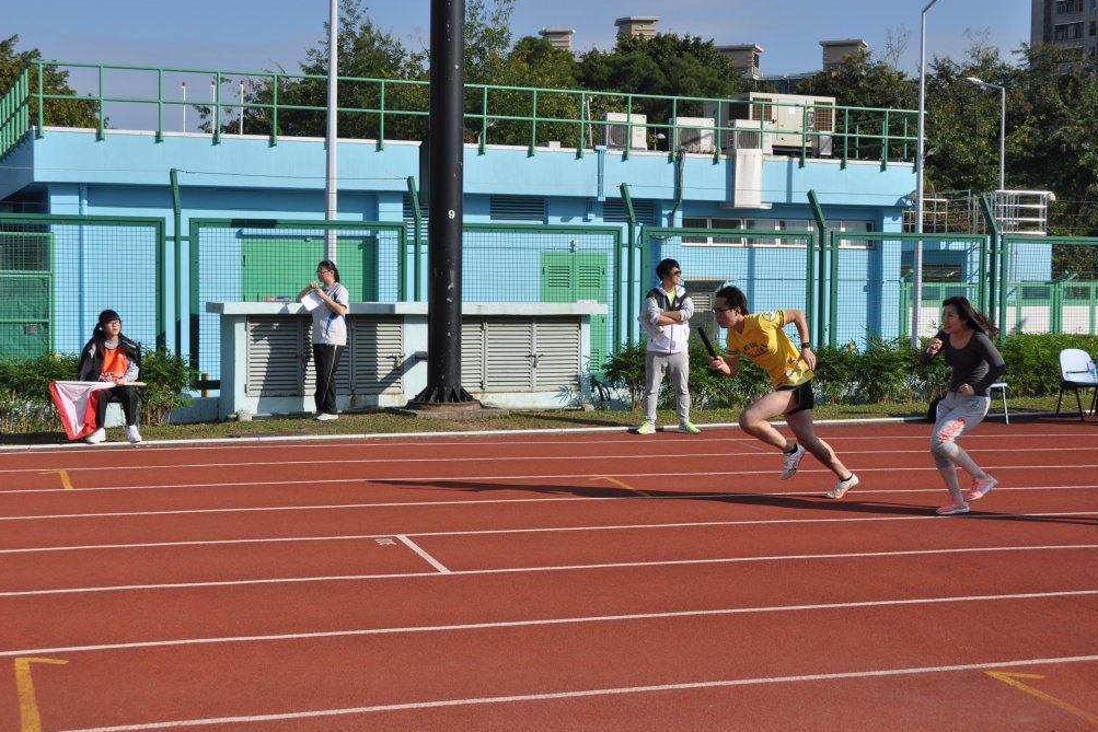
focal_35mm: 54
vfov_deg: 25.3
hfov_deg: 37.2
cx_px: 551
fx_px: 1632
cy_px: 361
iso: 400
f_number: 6.3
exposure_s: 1/1600
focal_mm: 35
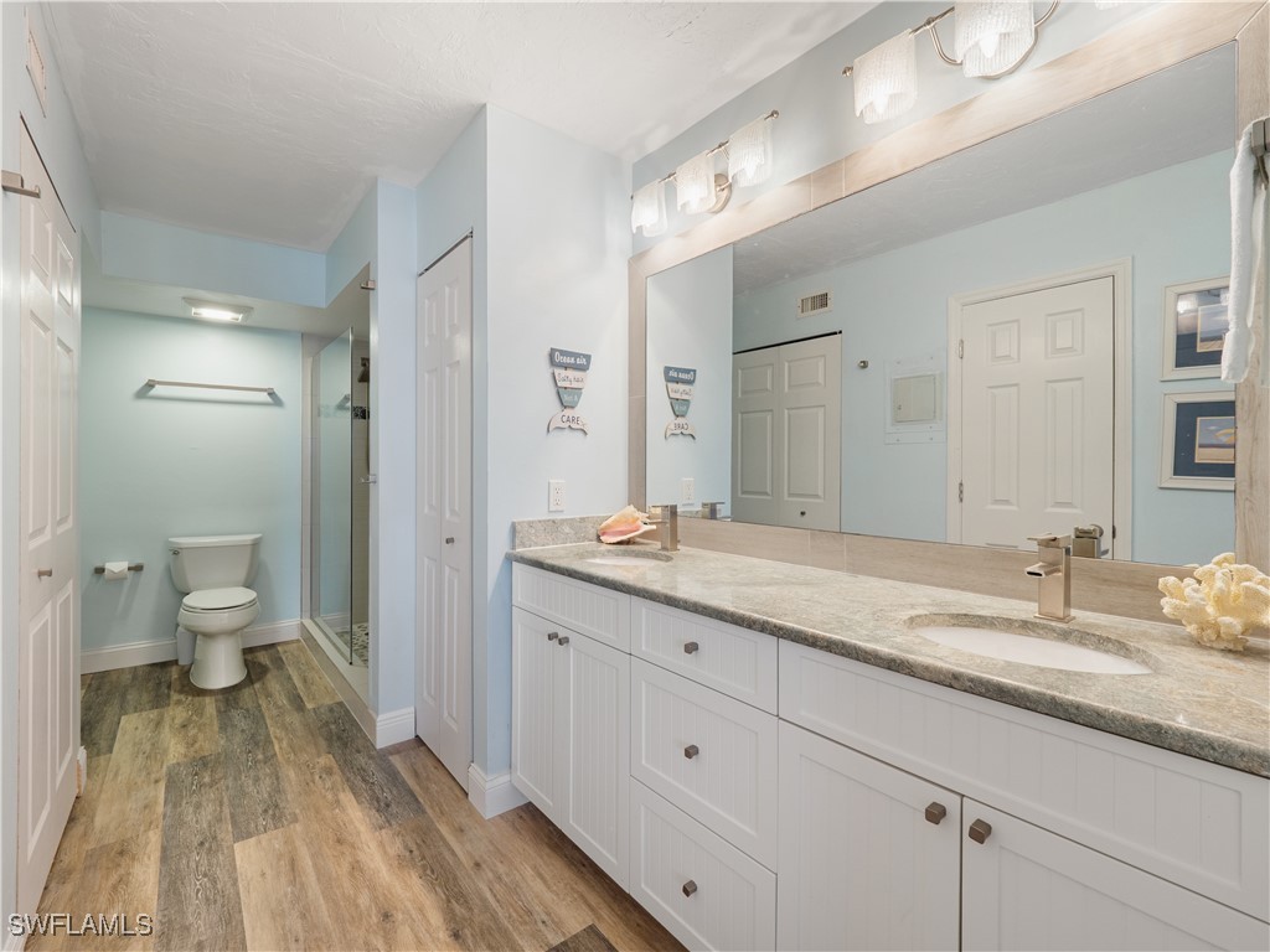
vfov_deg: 85.7
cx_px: 635
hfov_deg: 102.1
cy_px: 476
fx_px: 514
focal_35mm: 14
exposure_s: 1/3
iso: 200
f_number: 7.1
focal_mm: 7
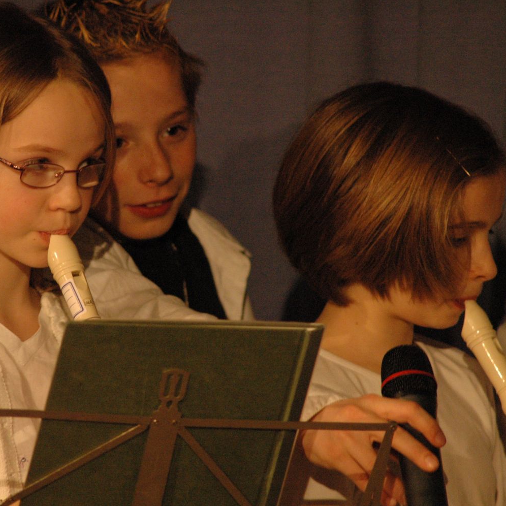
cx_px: 168
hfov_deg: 4.1
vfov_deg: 4.1
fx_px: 6996
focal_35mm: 423
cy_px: 252
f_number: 5
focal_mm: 220
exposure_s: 1/30
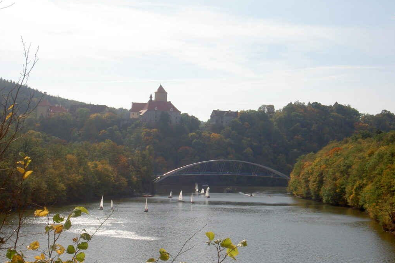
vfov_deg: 21.6
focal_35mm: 63
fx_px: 691
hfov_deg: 31.9
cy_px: 139
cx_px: 198
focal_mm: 9.9
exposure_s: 1/400
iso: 50
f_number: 6.4
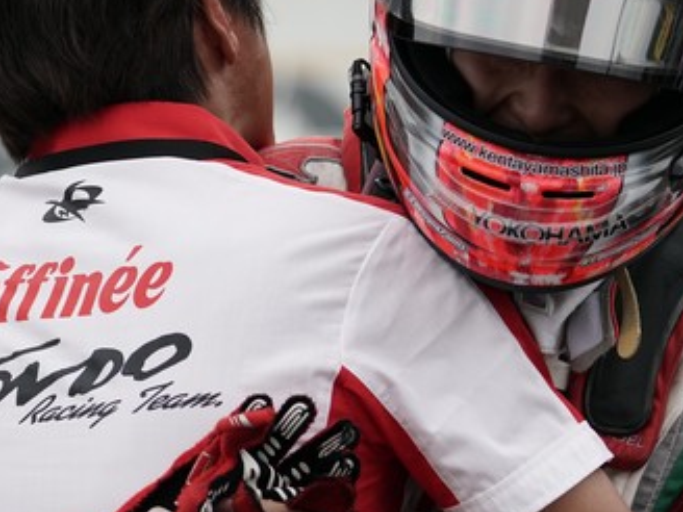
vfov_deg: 2.9
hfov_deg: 3.9
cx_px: 344
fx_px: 10122
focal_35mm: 513
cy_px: 204
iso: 400
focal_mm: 243
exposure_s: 1/250
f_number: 5.6
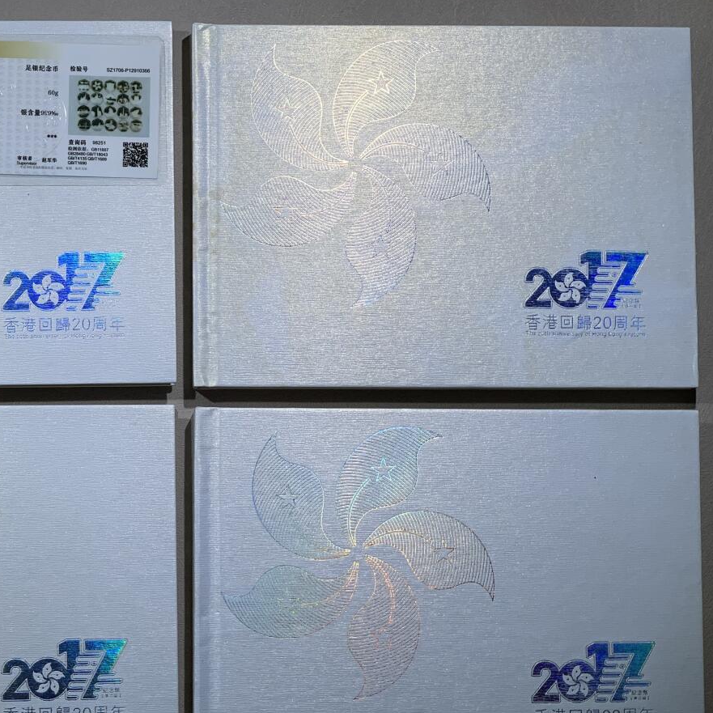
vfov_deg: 23.6
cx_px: 181
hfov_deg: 23.4
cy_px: 414
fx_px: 1701
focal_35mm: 73
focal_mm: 6
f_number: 2.4
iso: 16
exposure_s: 1/1776
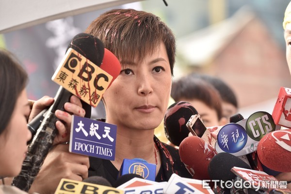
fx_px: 1375
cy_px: 97
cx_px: 146
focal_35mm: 170
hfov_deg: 12.1
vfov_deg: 8.1
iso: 320
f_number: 5
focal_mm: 170
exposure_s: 1/250
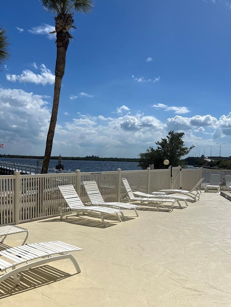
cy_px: 183
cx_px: 96
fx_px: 311
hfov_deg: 40.6
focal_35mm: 35
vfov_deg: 52.3
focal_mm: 5.7
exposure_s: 1/16393
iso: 50
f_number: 1.5
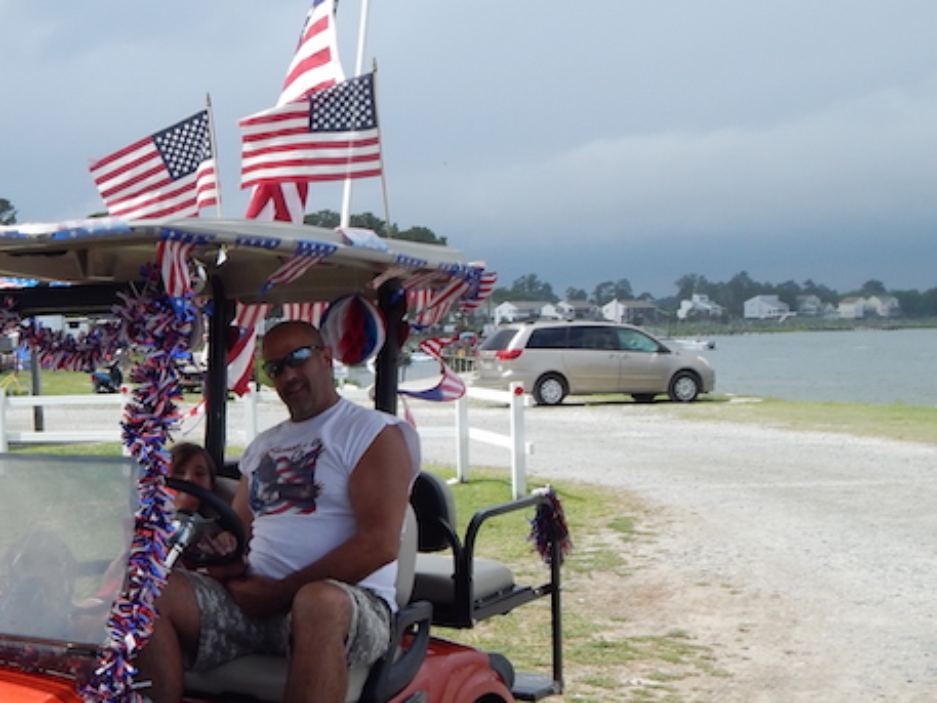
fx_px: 1652
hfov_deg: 31.1
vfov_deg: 23.9
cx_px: 234
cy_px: 464
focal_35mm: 61
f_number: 3.2
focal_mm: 5.6
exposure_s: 1/1250
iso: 125
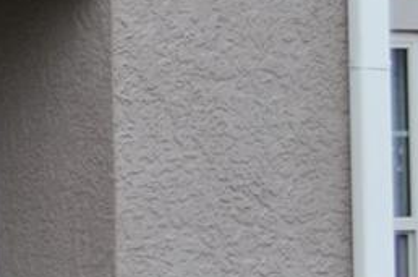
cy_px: 202
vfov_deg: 5.7
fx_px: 2805
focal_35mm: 242
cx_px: -708
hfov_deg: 7.7
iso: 400
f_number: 5
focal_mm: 26
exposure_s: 1/100
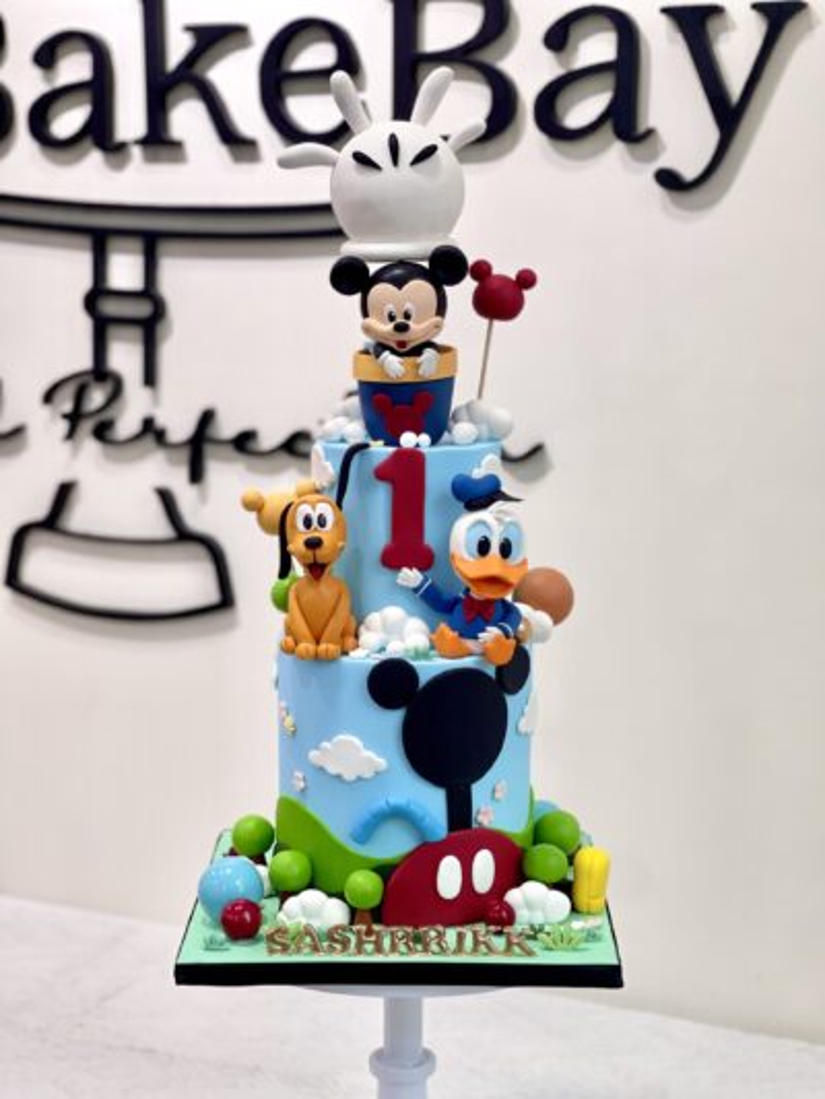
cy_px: 550
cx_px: 412
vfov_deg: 30.3
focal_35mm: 64
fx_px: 2033
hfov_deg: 22.9
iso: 100
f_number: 2.2
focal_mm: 7.5
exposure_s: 1/100
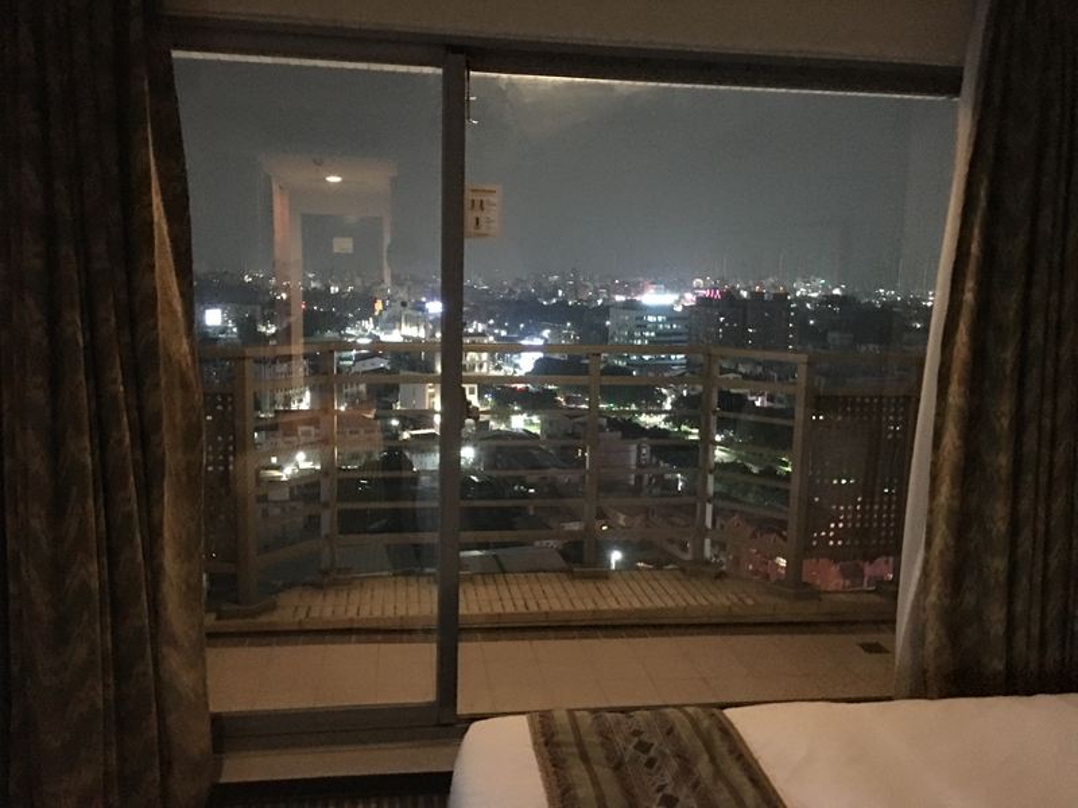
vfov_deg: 48.2
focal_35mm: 29
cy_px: 404
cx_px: 539
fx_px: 903
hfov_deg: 61.7
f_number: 2.2
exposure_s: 1/4
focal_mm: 4.15
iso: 400
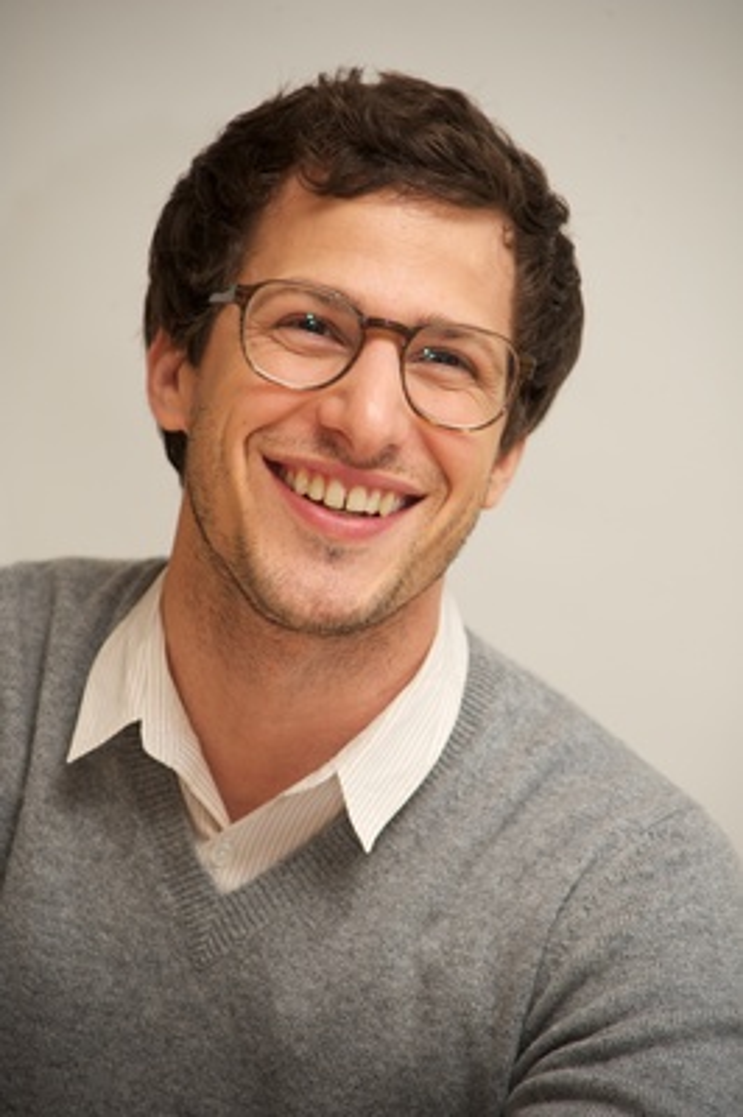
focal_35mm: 185
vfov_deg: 11.1
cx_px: 372
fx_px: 5737
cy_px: 558
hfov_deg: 7.4
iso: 500
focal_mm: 185
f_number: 5.6
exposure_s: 1/60
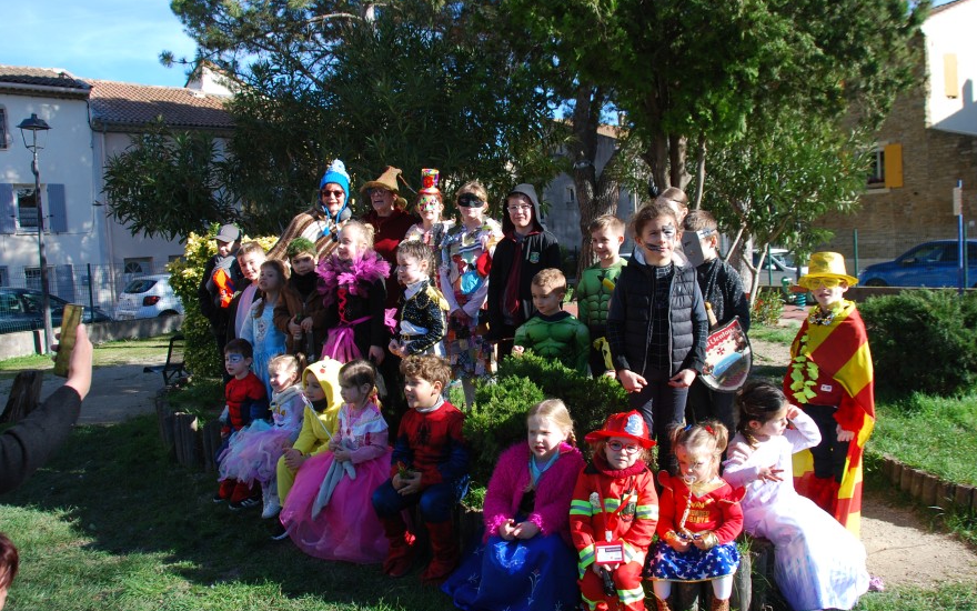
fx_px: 746
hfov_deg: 66.5
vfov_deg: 44.5
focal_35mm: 28
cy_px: 303
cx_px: 493
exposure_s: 1/200
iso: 200
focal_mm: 18
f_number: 8
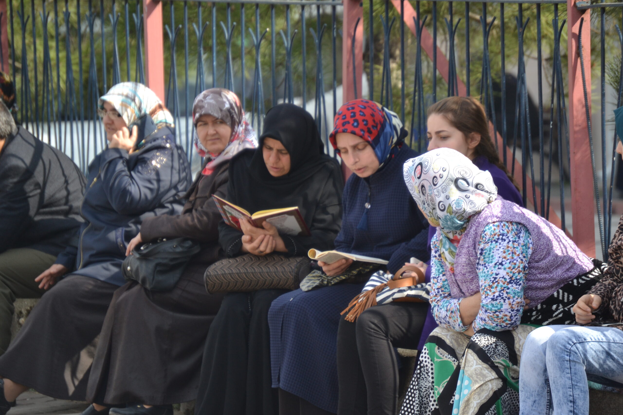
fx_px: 5192
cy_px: 208
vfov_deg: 4.6
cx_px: 312
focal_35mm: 300
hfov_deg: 6.9
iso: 400
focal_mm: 200
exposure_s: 1/500
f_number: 5.6
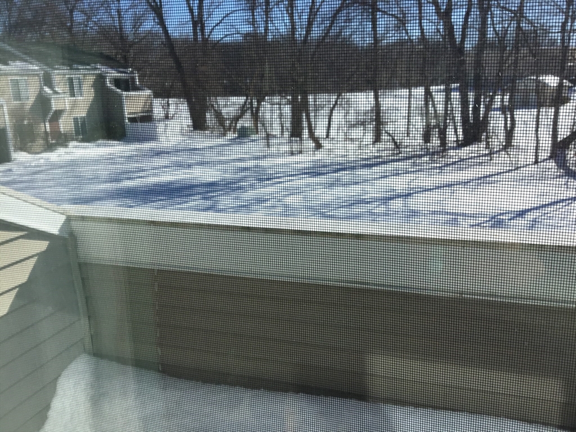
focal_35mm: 31
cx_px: 288
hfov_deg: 58.4
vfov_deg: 45.4
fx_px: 516
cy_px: 216
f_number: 2.4
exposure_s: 1/1253
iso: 25
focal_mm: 3.3
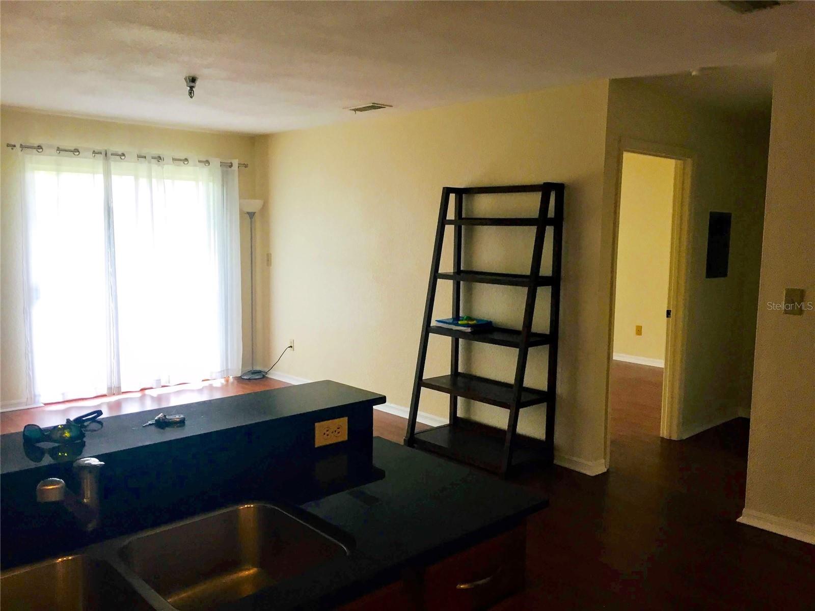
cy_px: 306
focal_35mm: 29
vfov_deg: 48.2
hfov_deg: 61.7
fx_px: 683
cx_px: 408
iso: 64
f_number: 2.2
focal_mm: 4.15
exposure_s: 1/30
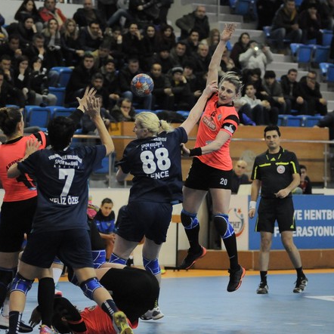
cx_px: 181
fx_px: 2107
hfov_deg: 9.1
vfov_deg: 9.1
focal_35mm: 193
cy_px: 167
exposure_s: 1/500
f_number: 2.8
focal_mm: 100
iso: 2000
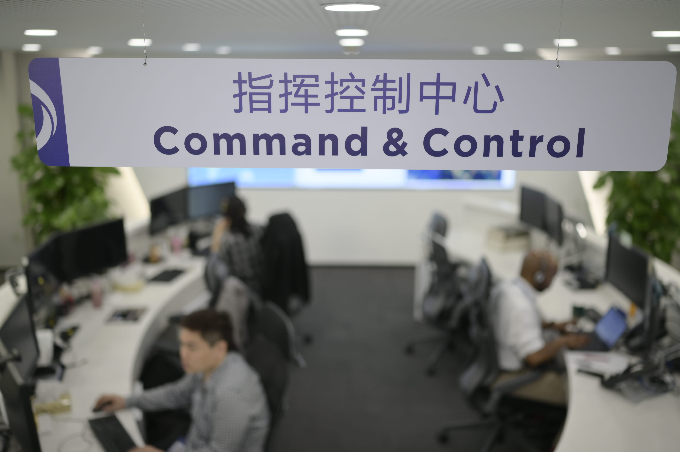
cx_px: 340
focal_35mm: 35
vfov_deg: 37.8
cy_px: 226
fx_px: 661
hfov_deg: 54.5
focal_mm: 35
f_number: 1.8
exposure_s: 1/200
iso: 200
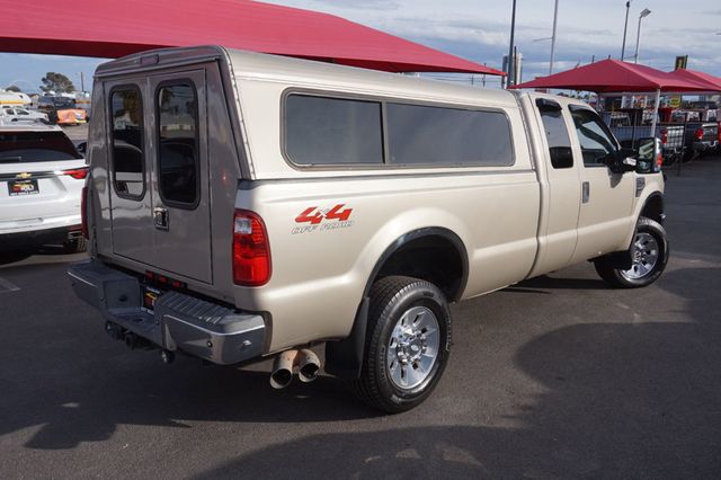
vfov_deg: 43.6
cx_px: 360
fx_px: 600
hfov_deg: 62.0
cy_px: 240
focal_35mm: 30
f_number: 11
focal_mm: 20
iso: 100
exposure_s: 1/160
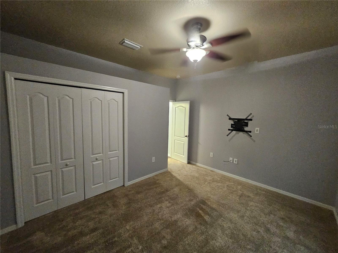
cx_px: 169
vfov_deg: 89.9
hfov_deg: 106.2
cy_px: 126
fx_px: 127
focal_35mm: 13
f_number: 2.2
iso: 500
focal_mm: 1.7
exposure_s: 1/30
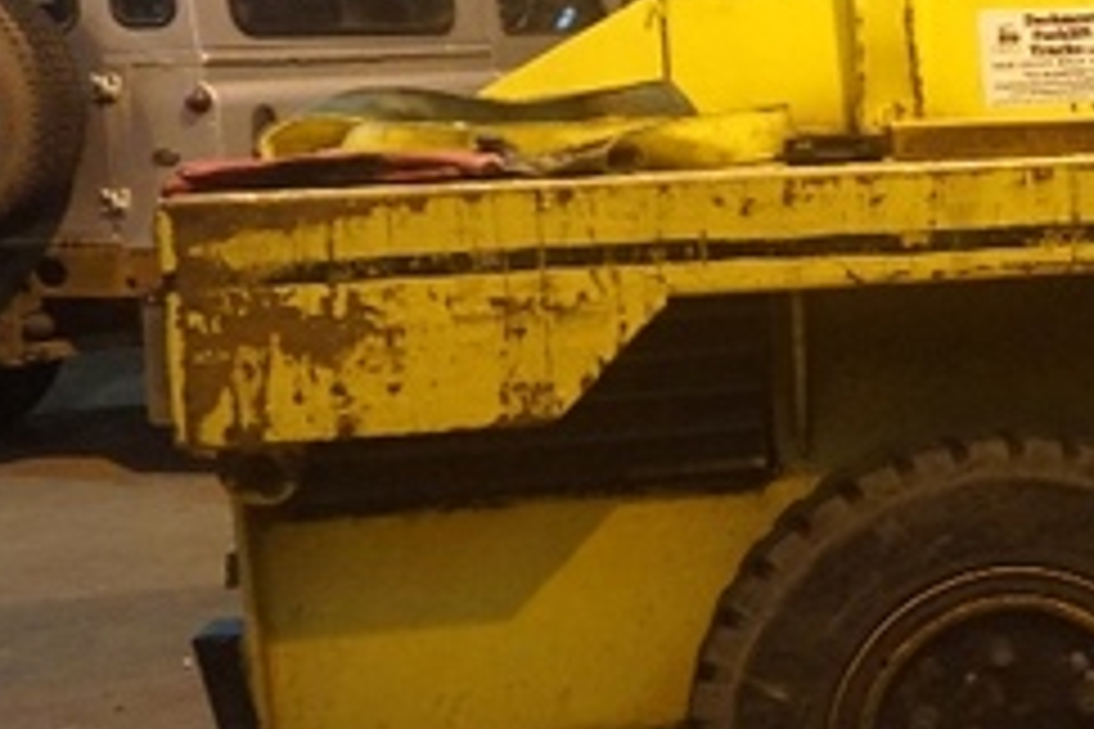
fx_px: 2157
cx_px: 1517
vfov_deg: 19.1
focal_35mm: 71
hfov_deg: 24.0
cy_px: 225
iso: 3200
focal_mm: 16
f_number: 3.5
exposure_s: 1/60
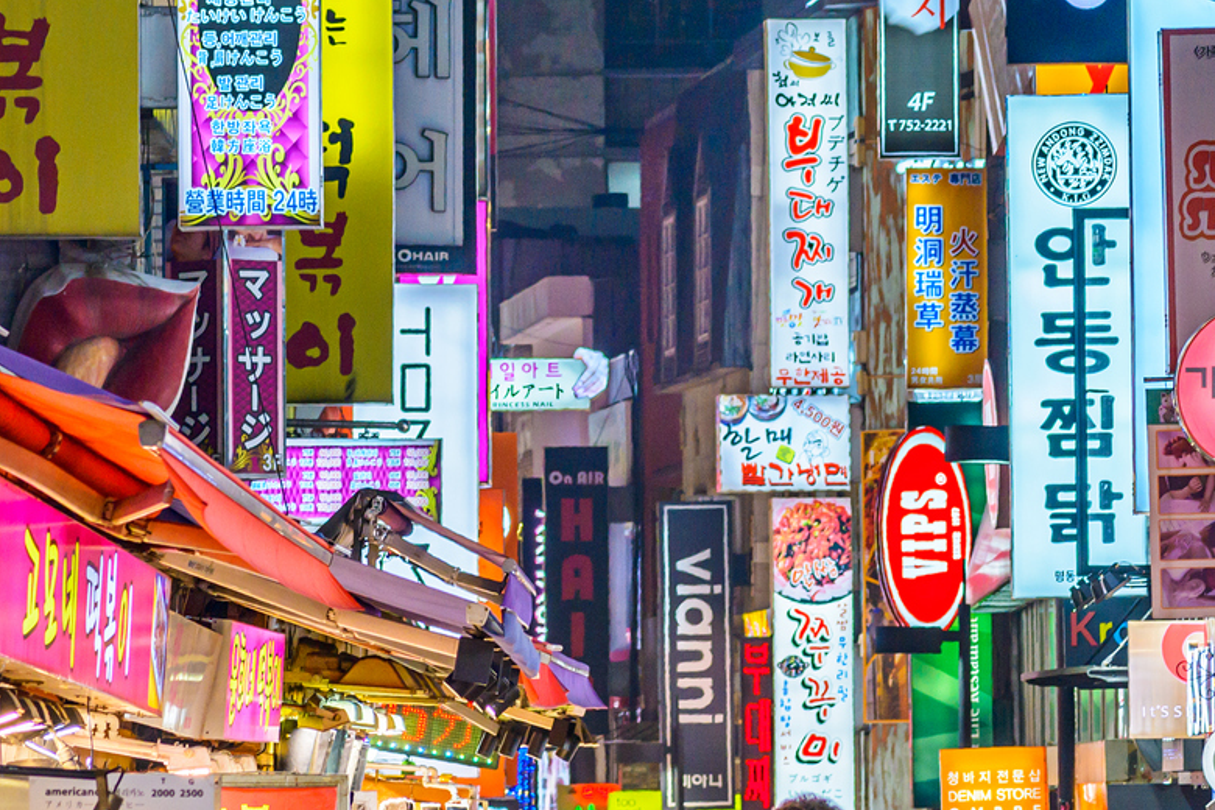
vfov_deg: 5.9
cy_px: 206
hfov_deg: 8.9
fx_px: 7796
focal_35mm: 231
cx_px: 851
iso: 450
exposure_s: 1/100
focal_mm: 85
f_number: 5
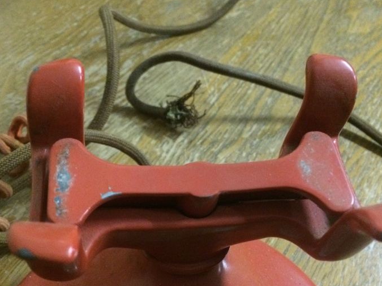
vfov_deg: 35.9
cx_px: 173
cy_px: 162
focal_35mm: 40
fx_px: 441
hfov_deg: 46.7
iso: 640
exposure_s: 1/15
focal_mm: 4.12
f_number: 2.2
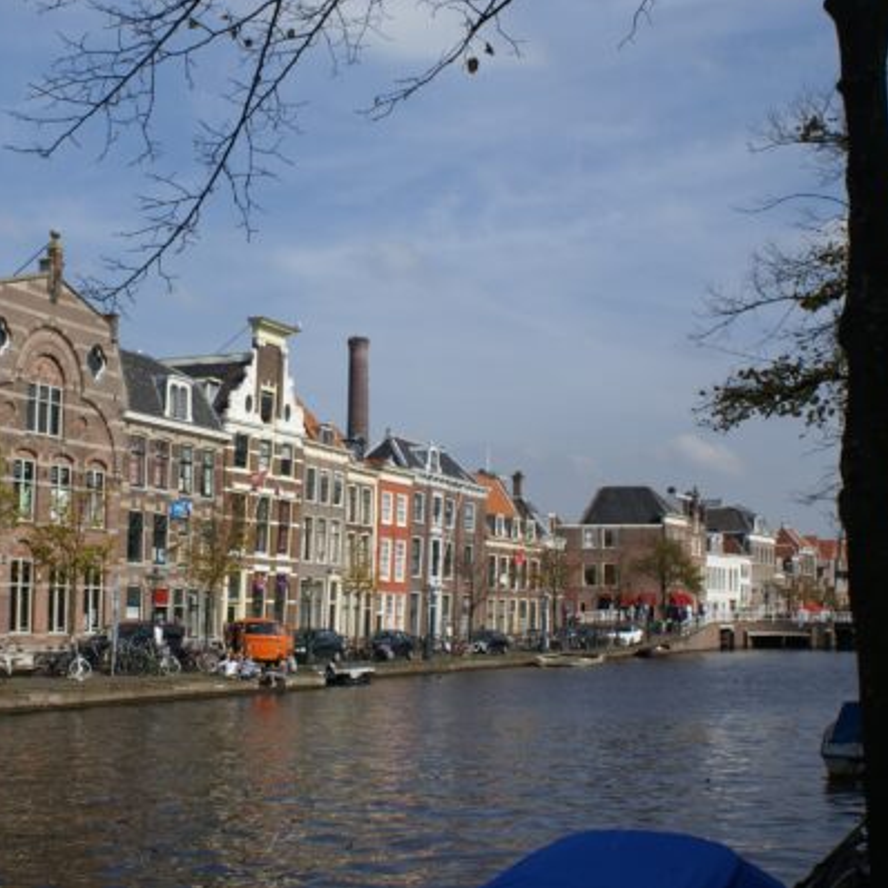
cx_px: 254
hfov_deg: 33.5
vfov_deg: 34.0
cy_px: 442
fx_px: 1451
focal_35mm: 50
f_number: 10
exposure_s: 1/250
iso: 100
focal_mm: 26
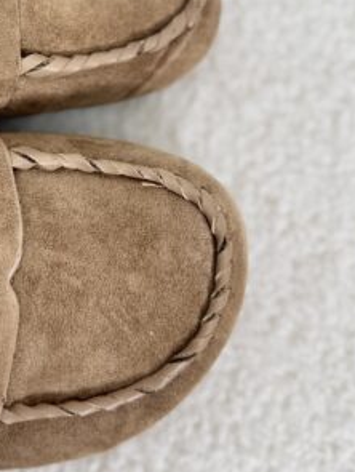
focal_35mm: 65
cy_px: 114
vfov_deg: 29.3
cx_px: -18
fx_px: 887
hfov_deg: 21.7
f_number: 1.78
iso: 64
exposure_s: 1/121
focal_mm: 6.76
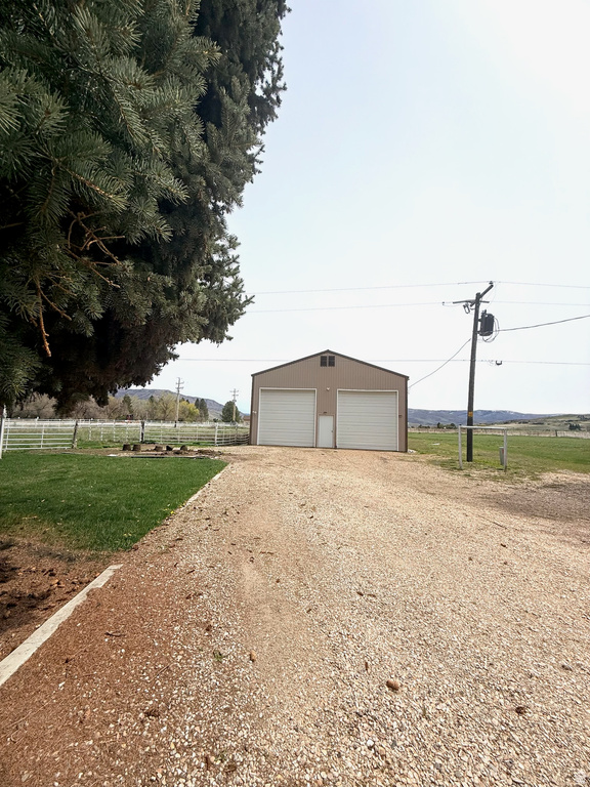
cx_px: 295
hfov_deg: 85.7
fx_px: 318
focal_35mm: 14
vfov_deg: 102.1
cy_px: 394
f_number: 2.2
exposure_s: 1/3891
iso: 50
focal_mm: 2.22
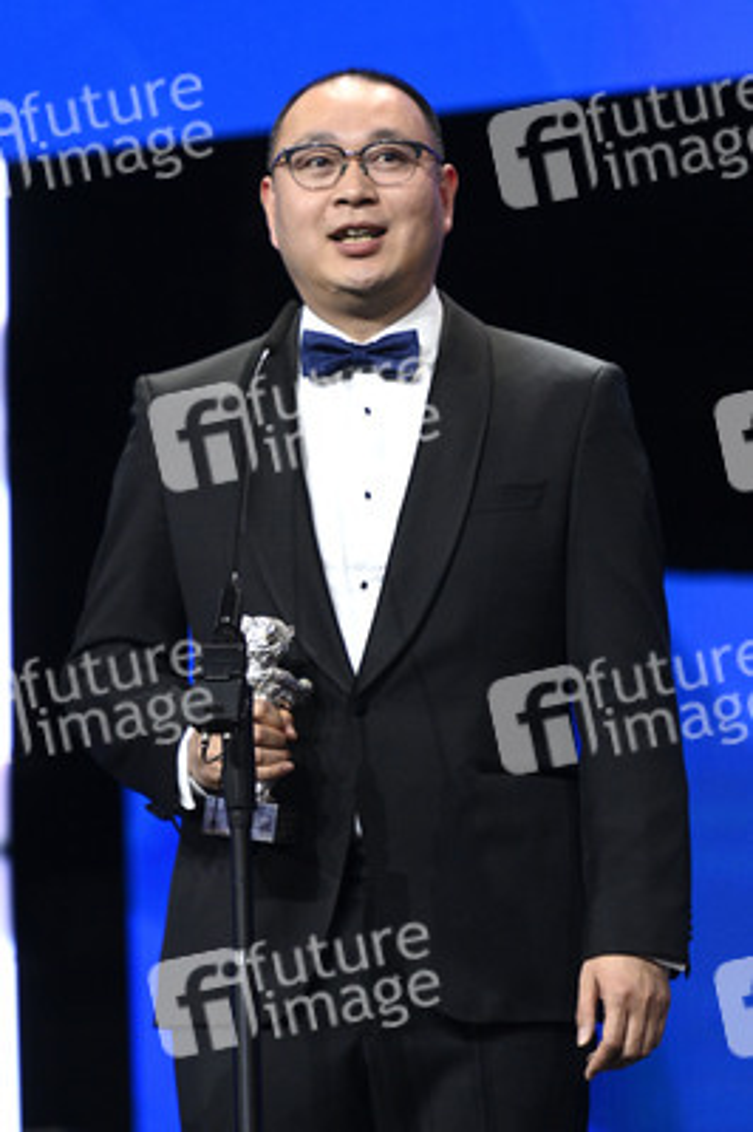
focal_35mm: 240
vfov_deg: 8.6
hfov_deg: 5.7
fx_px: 7542
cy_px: 566
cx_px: 376
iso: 10000
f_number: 5.6
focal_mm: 240
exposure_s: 1/200
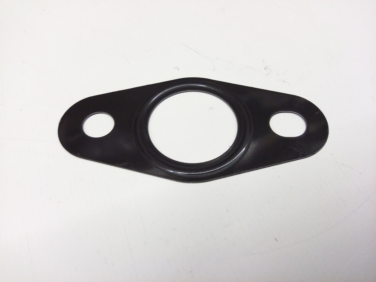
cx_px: 188
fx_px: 348
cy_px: 141
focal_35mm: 32
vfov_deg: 44.2
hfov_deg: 56.8
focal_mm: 3.4
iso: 160
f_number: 2.4
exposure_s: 1/15
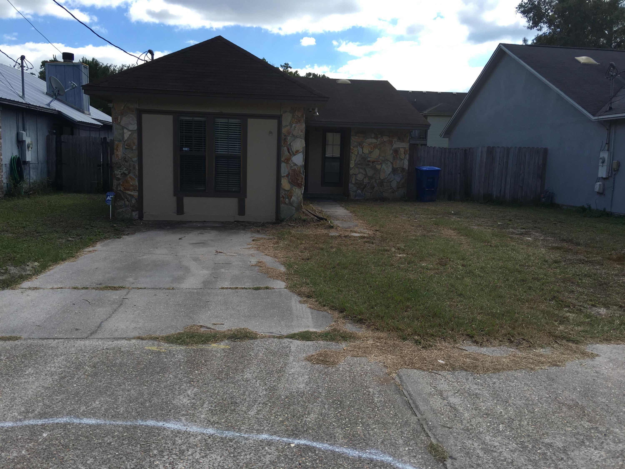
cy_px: 234
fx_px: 524
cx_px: 312
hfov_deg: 61.7
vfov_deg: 48.2
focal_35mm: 29
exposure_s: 1/986
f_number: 2.2
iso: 25
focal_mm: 4.15
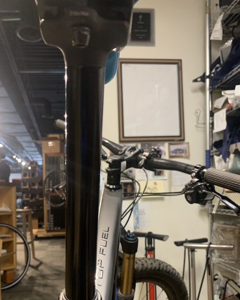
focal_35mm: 34
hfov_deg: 43.1
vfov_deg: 52.0
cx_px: 92
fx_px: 302
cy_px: 196
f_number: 1.8
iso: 200
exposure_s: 1/60
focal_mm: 4.25
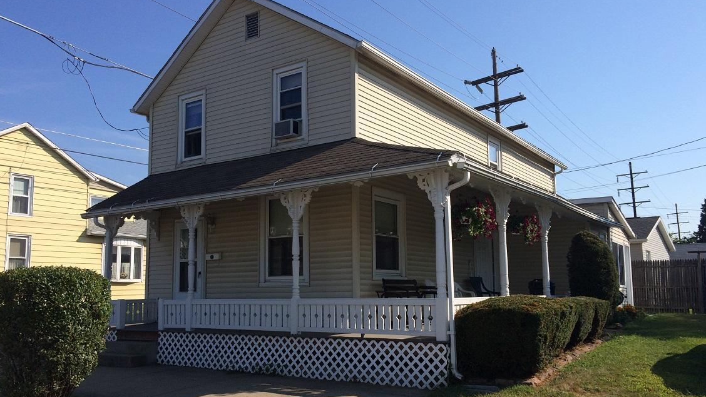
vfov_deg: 36.7
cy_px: 220
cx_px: 353
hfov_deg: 61.0
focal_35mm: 32
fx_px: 599
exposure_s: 1/2283
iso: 32
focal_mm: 4.15
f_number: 2.2
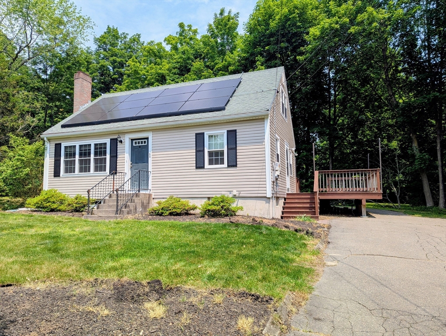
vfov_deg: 56.9
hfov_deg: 71.5
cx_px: 223
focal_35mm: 24
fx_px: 310
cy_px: 168
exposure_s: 1/2020
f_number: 1.85
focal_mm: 6.81
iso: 45
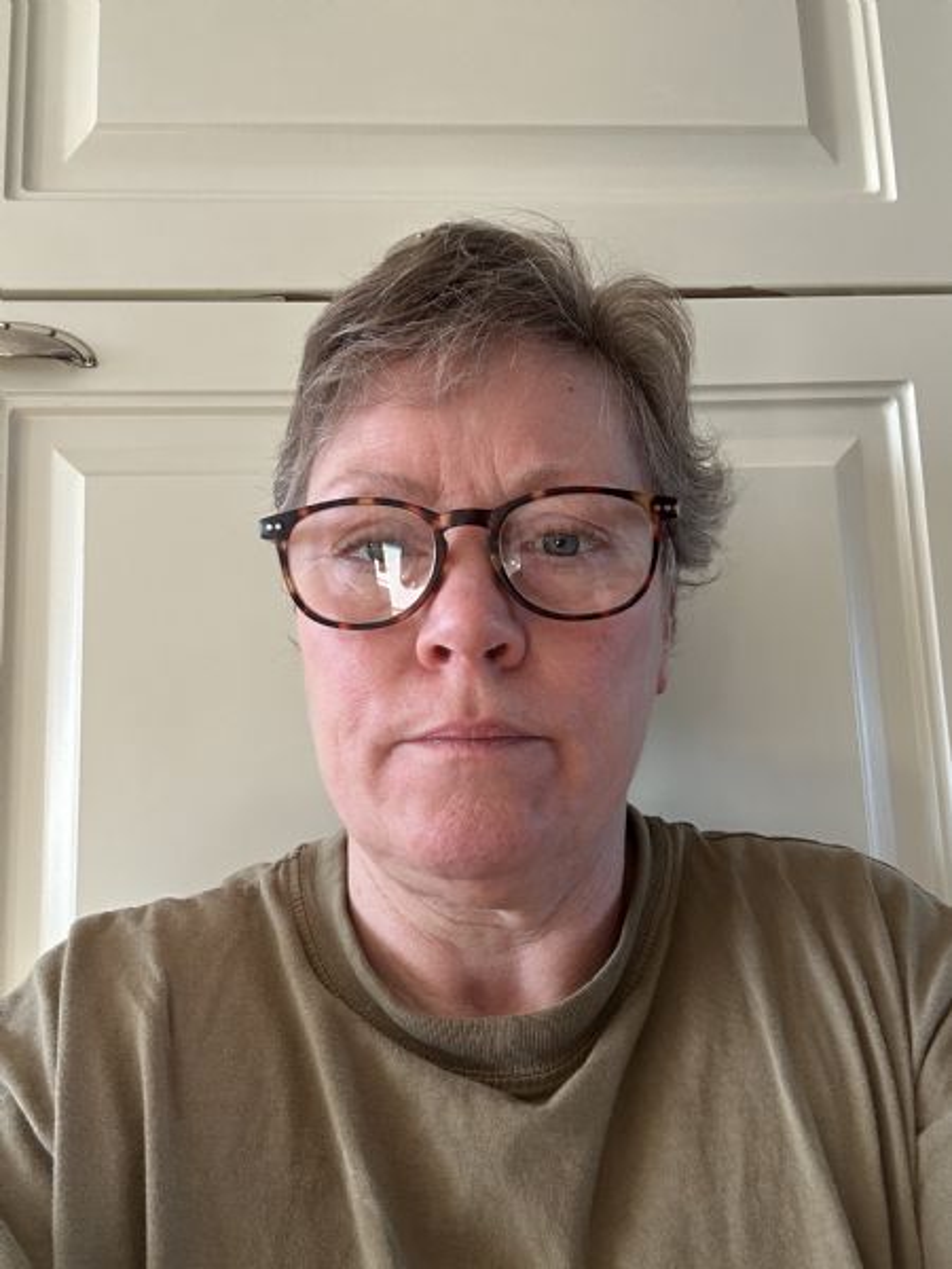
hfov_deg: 46.8
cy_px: 634
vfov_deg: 60.0
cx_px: 476
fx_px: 1100
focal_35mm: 30
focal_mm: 2.69
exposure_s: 1/83
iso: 80
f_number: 1.9
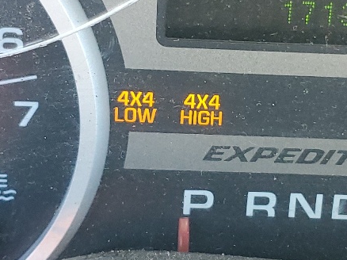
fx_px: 952
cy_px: 62
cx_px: 223
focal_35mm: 95
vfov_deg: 15.5
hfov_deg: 20.6
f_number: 1.5
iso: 180
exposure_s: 1/60.2
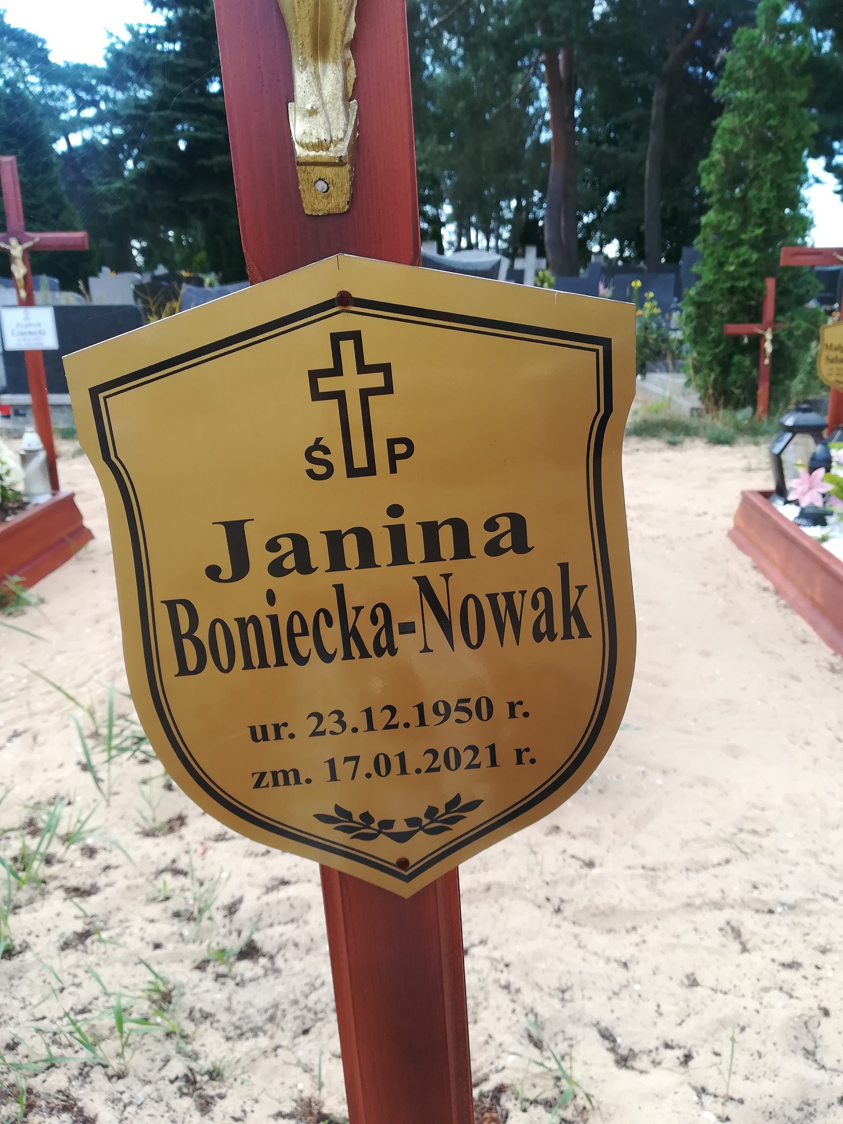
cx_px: 422
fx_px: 844
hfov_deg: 53.1
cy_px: 562
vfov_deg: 67.3
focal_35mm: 26
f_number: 2.2
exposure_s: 1/204
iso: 50
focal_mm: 3.83
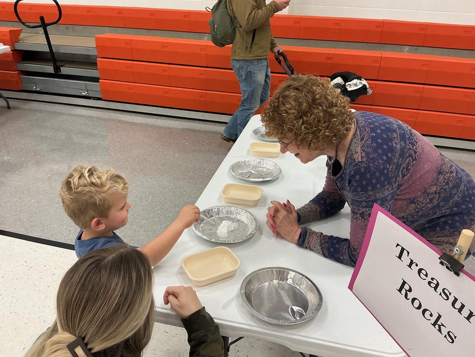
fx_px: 398
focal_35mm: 29
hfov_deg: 61.7
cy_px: 178
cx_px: 238
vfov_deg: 48.2
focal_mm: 3
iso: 50
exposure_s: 1/60
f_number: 1.8
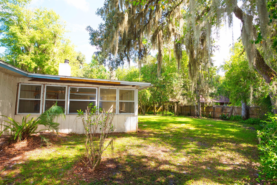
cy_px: 92
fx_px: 131
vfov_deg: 70.5
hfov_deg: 93.3
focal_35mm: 17
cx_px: 138
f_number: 5.6
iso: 125
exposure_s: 1/125
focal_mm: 17
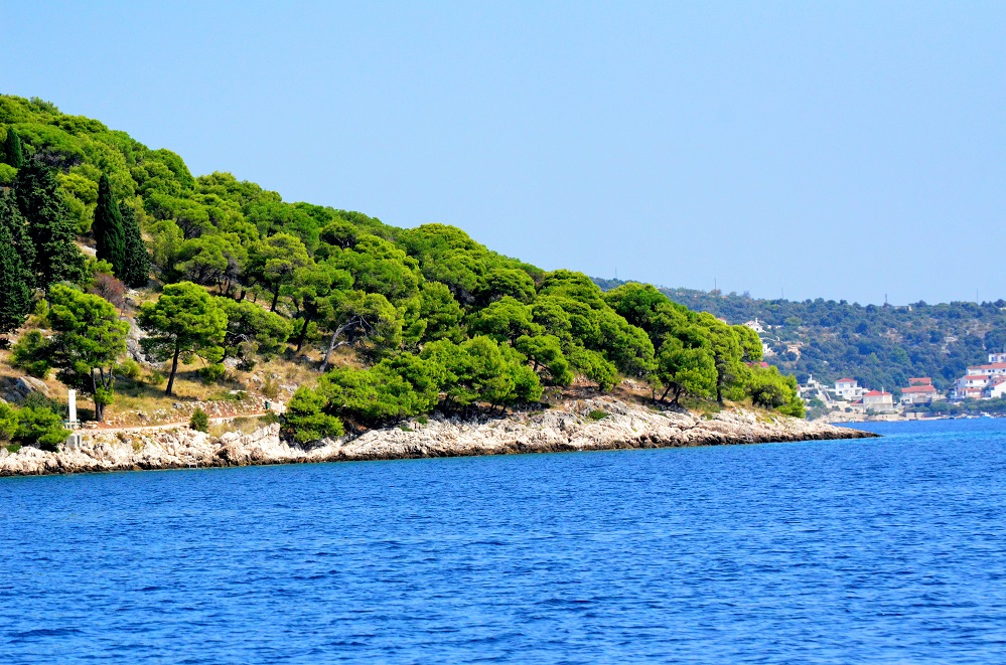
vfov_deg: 9.1
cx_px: 503
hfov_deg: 13.7
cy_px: 332
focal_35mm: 150
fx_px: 4182
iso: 3600
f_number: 6.3
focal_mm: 100
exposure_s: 1/8000
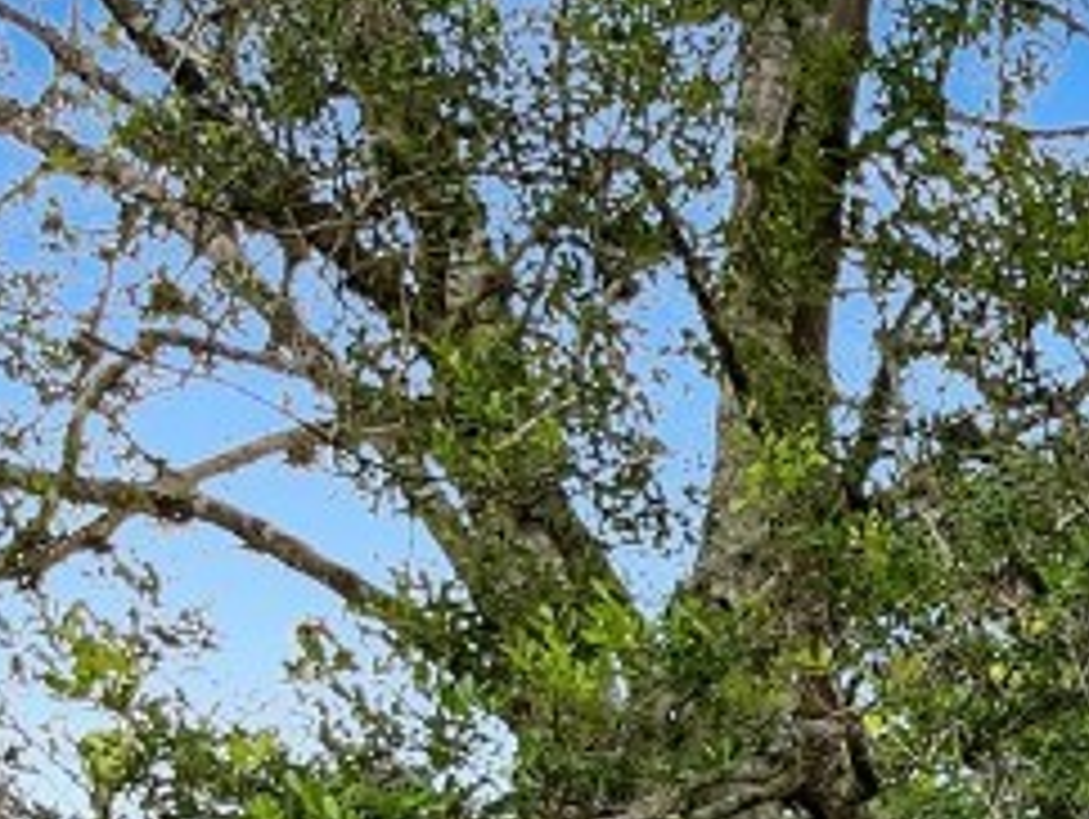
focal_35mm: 110
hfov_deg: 15.3
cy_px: 1526
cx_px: 1980
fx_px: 3464
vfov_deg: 12.2
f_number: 1.6
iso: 50
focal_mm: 5.1
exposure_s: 1/440
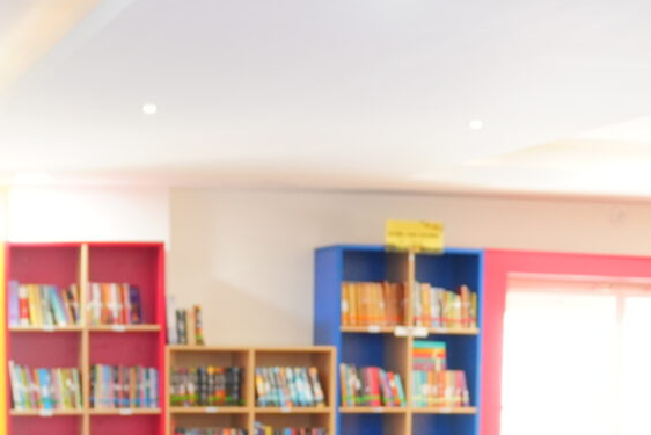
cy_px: 709
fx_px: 1791
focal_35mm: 99
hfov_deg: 20.6
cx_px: 231
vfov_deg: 12.9
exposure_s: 1/90
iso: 1250
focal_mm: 29
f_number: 2.8
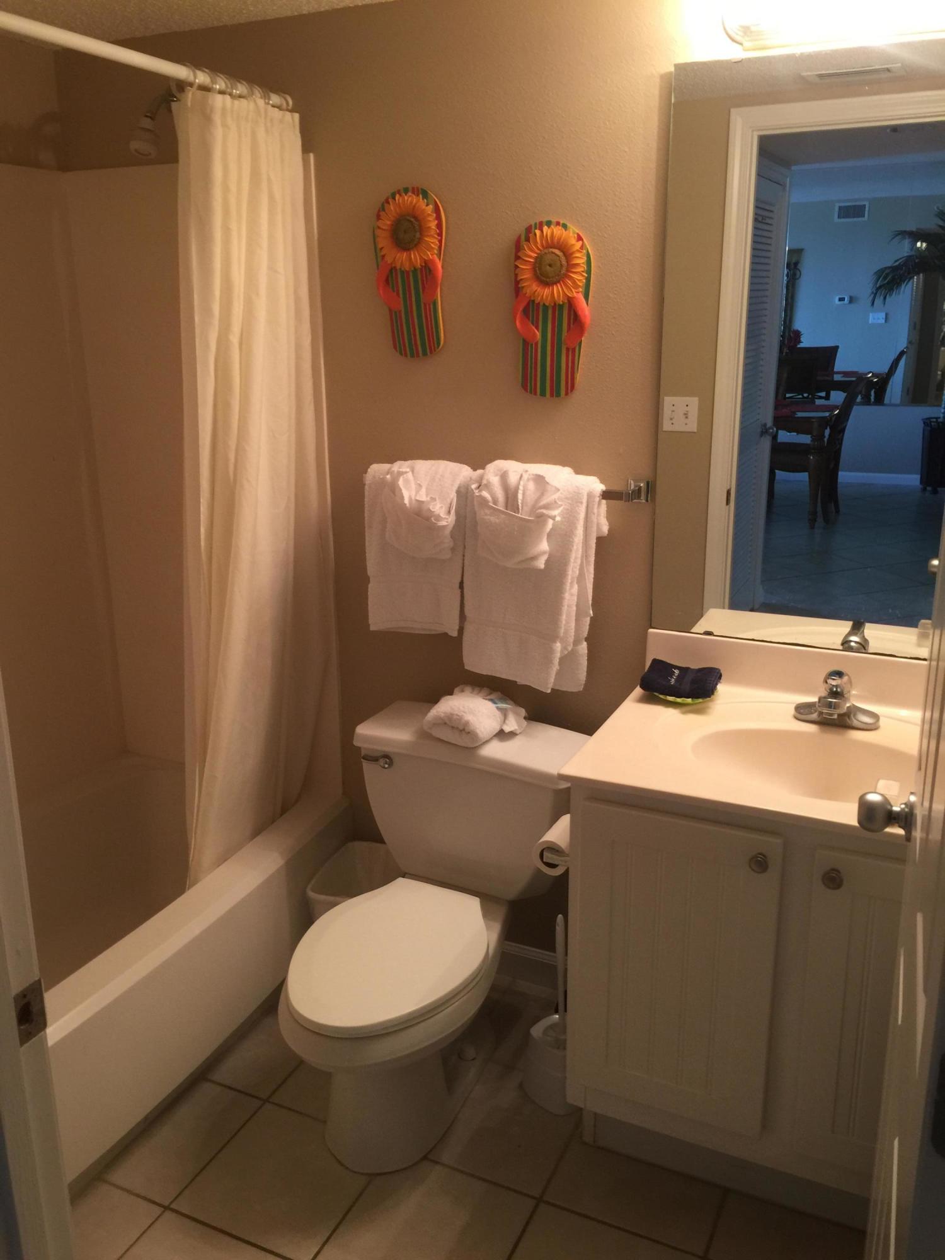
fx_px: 1056
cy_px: 630
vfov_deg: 61.7
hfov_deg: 48.2
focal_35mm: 29
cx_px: 472
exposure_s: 1/15
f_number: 2.2
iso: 40
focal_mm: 4.15
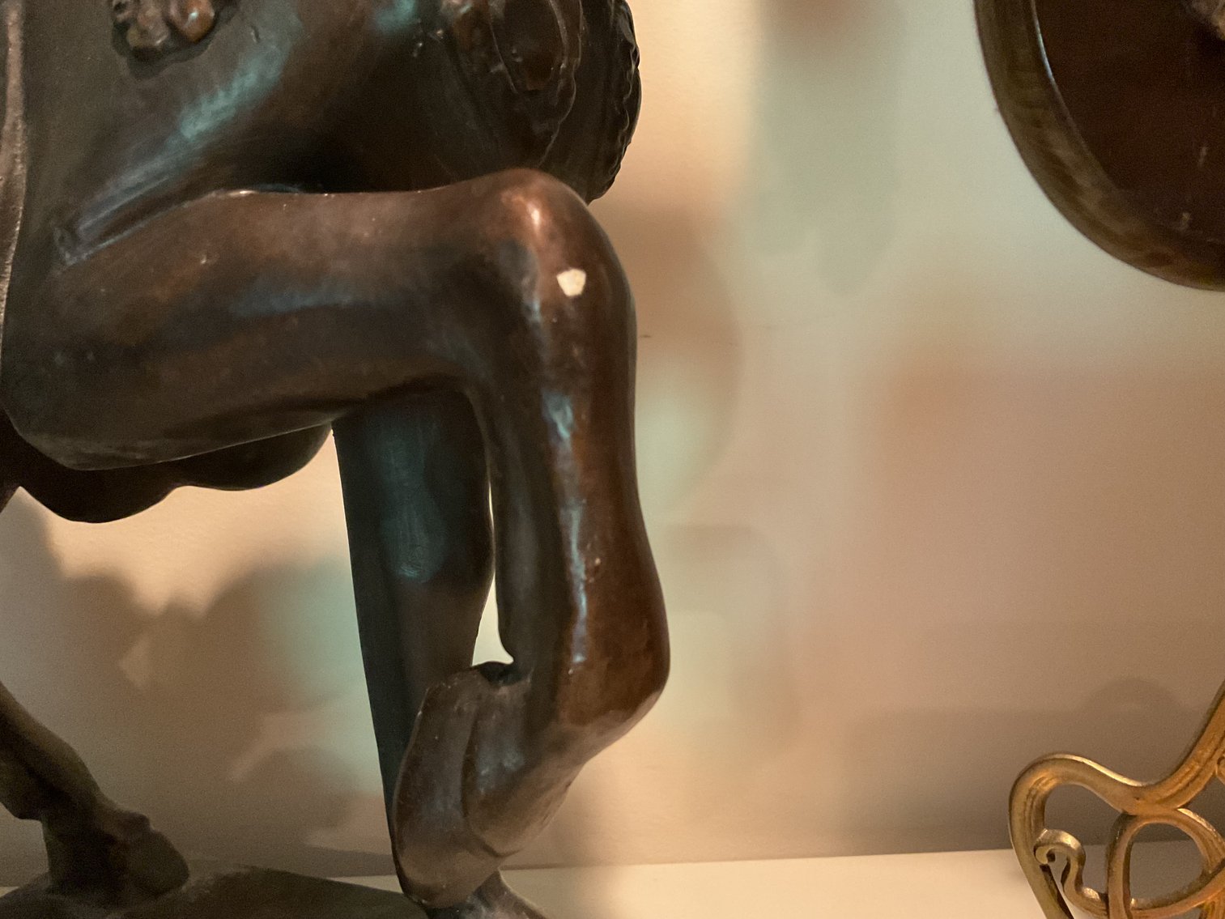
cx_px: 612
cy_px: 460
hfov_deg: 61.7
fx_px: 1026
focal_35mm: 29
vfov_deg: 48.2
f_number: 1.8
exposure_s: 1/30
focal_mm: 3
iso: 500
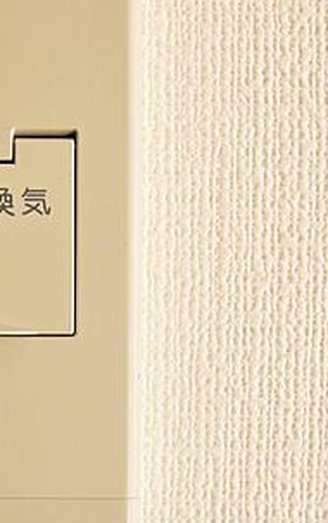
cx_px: -52
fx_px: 828
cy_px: 236
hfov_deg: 21.1
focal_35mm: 58
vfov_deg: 35.0
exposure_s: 1/50
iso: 100
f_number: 5.6
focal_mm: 18
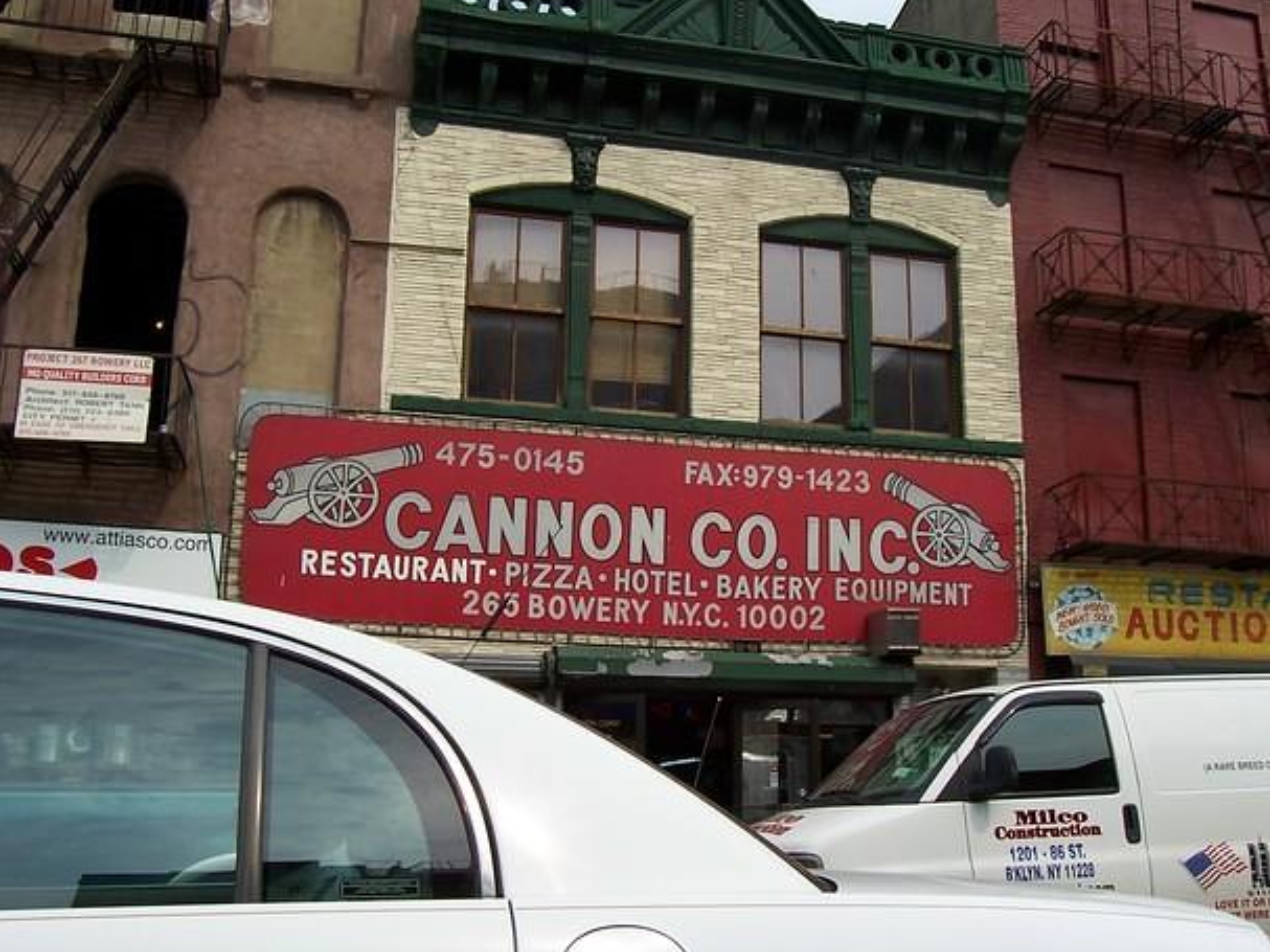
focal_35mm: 39
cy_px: 469
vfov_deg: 36.8
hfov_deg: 47.9
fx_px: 1431
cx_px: 667
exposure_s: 1/500
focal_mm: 5.6
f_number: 5.6
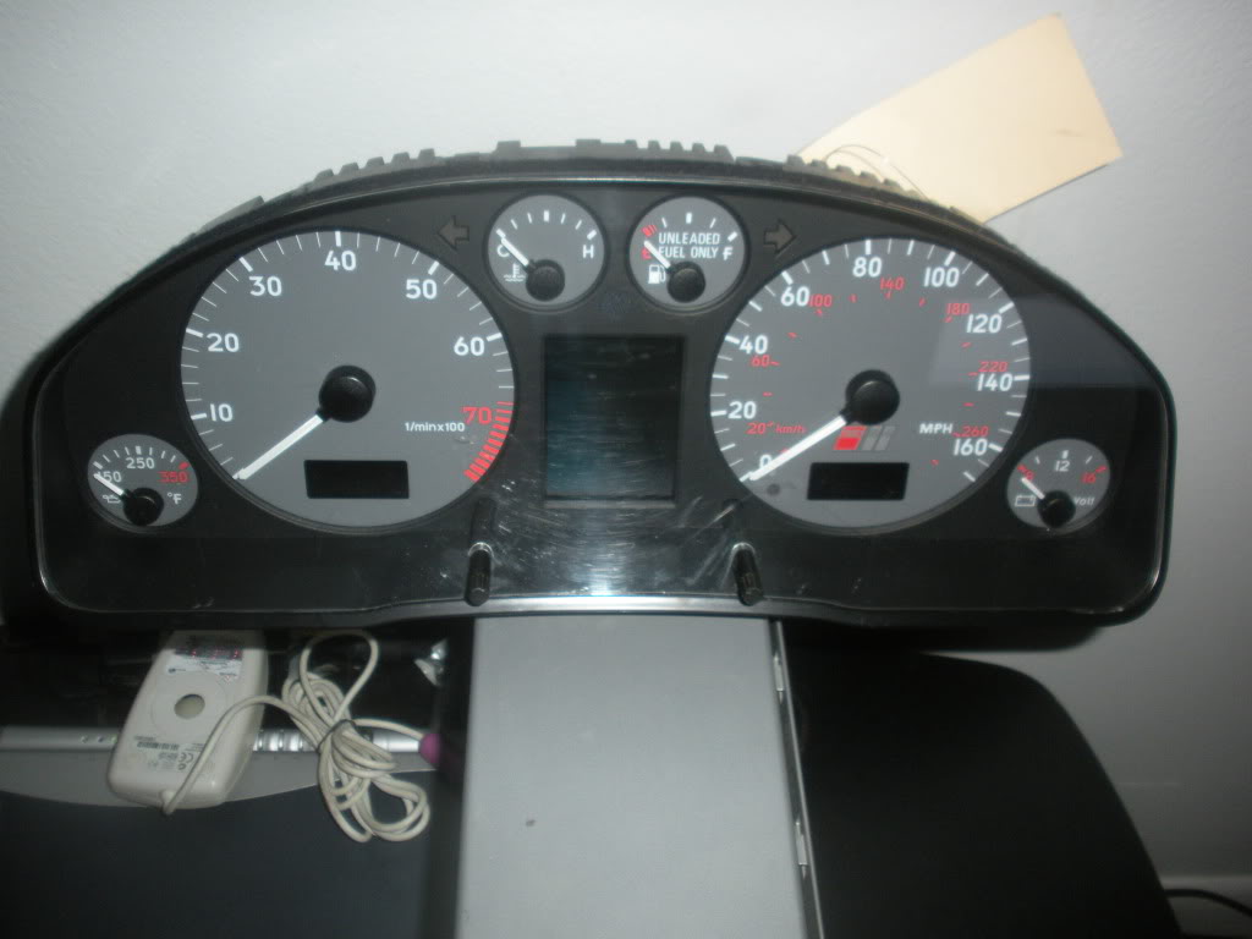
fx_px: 1266
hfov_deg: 52.6
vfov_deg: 40.7
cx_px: 626
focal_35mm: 35
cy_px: 470
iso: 200
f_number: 3.5
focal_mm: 6.3
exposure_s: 1/60
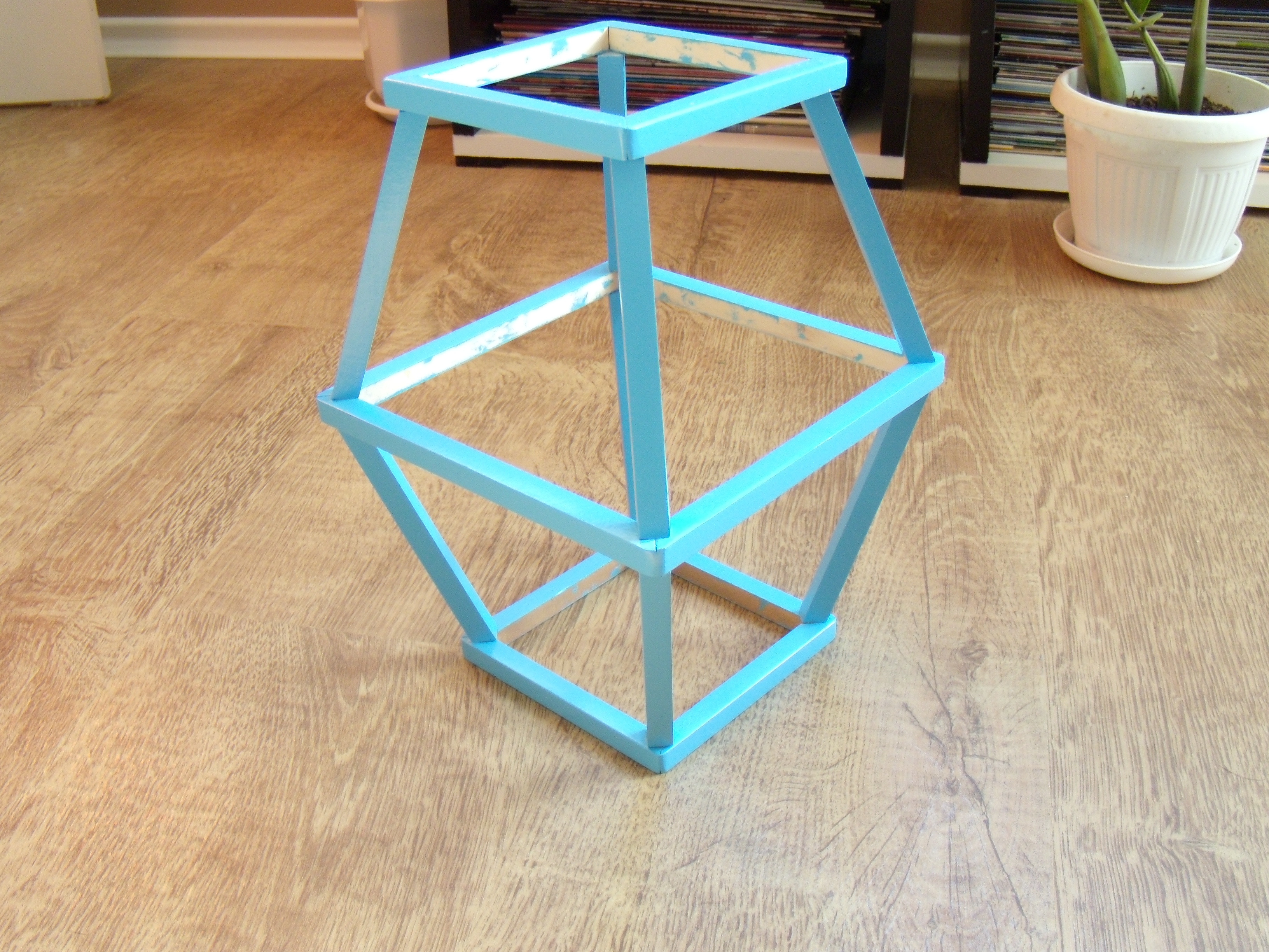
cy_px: 476
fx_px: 1320
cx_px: 634
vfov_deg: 39.7
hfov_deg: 51.4
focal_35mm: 36
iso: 200
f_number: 3.6
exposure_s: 1/60
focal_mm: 6.4
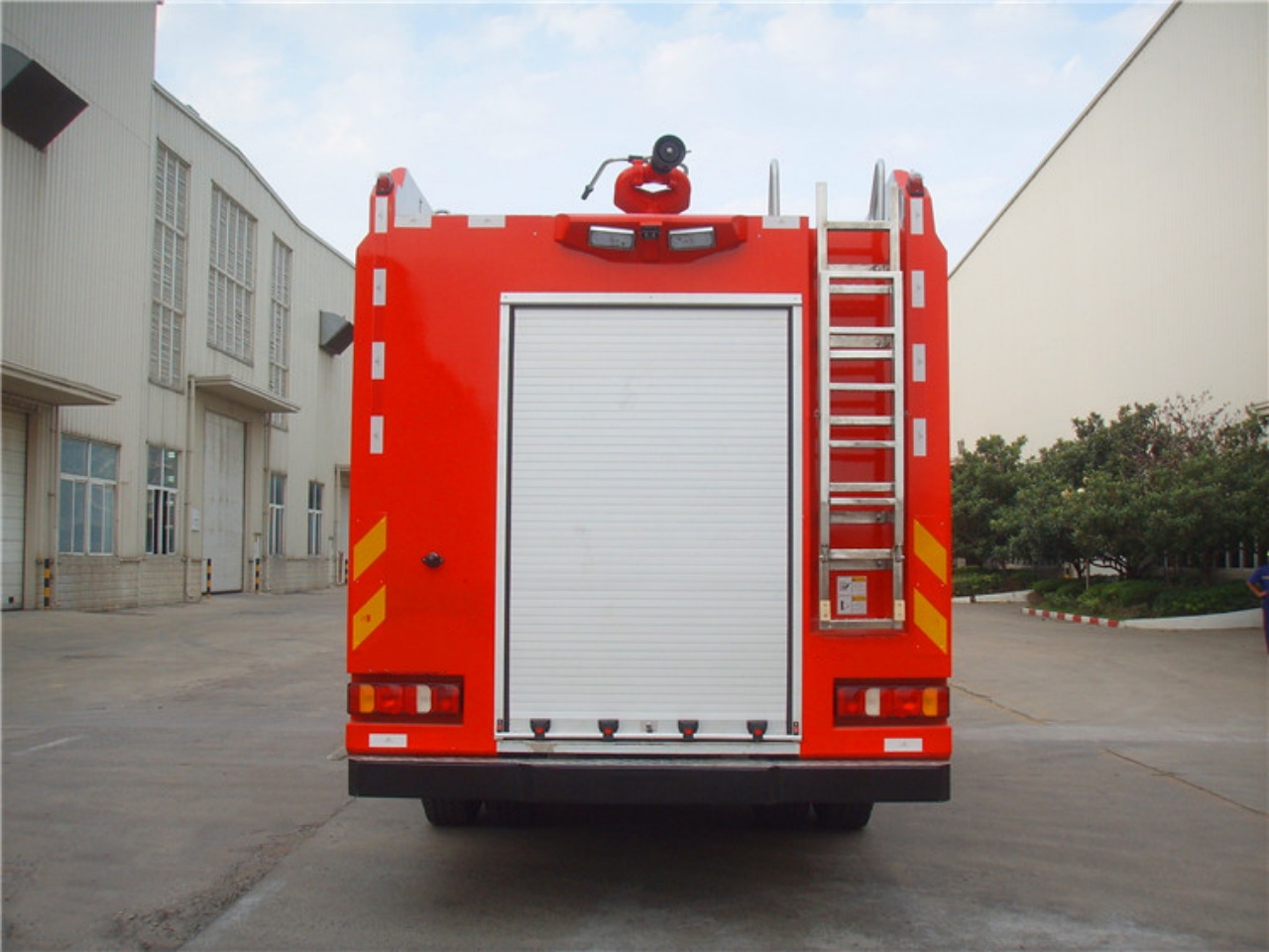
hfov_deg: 47.9
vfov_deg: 36.8
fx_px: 1430
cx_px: 634
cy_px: 476
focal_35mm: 39
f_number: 3.5
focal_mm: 6.6
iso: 50
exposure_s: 1/125
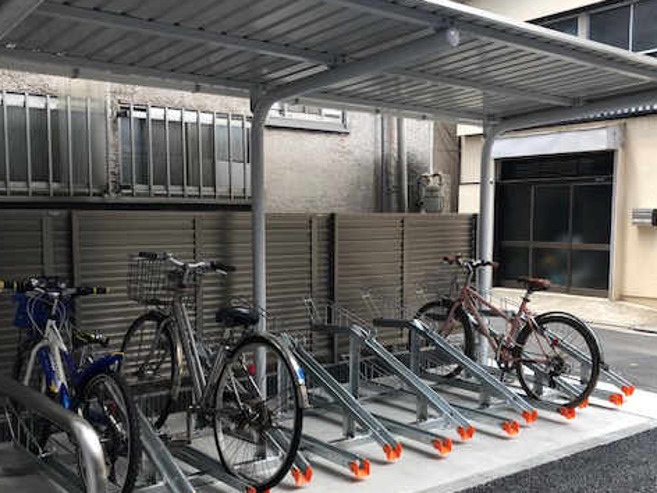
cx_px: 349
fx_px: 721
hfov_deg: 48.9
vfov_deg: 37.6
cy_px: 285
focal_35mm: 38
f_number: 1.8
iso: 25
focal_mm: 3.99
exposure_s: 1/100
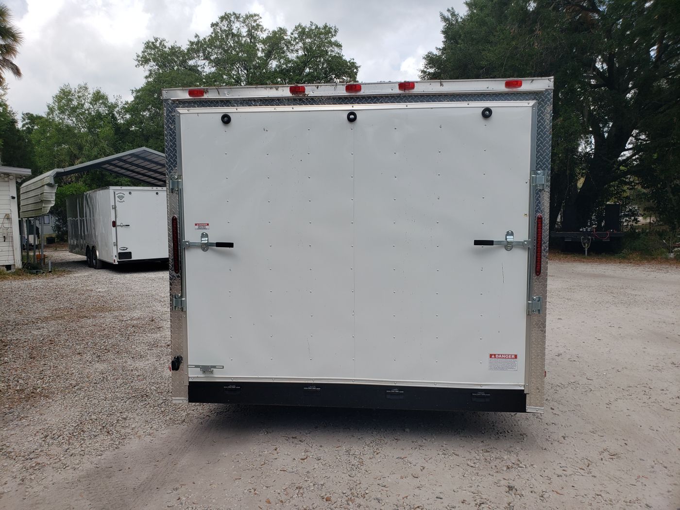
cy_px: 255
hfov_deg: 67.3
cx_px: 340
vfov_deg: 53.1
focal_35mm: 26
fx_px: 511
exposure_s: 1/1284
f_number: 2.4
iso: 50
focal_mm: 4.3
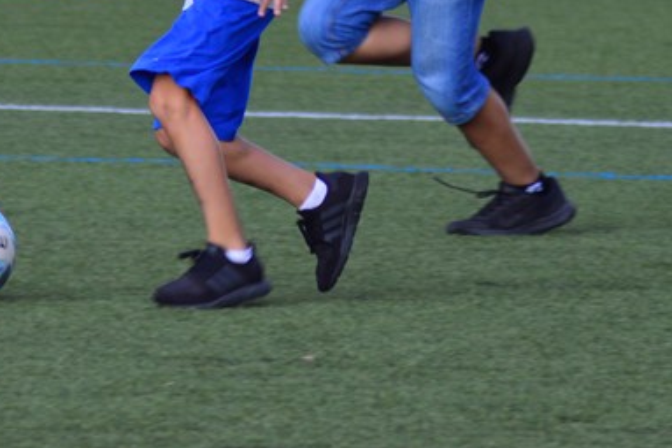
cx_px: 200
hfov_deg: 3.3
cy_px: -147
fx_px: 11593
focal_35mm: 621
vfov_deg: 2.2
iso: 200
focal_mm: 155
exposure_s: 1/250
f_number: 4.5
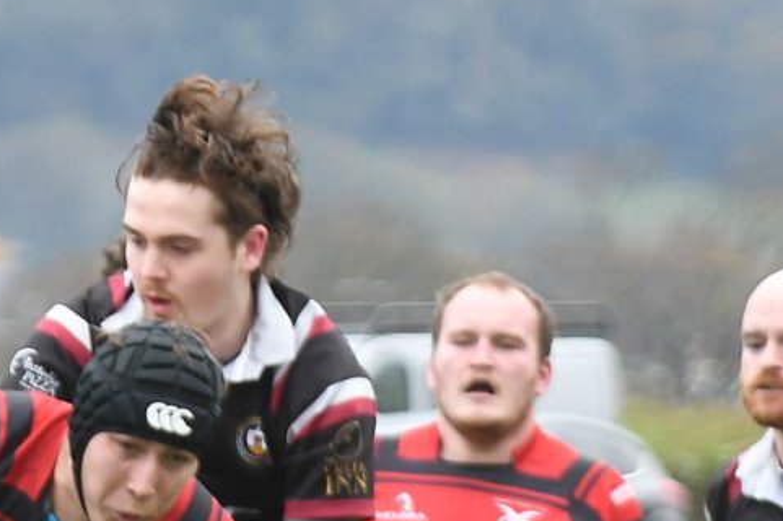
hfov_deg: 2.3
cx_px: 132
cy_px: 825
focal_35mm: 895
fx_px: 19452
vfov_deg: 1.5
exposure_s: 1/800
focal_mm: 140
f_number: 5
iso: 640
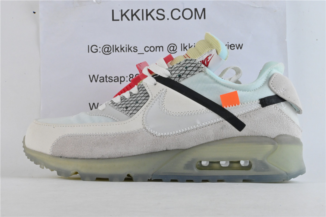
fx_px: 543
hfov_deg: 33.4
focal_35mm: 60
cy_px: 108
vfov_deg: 22.6
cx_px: 163
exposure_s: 1/15
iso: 1600
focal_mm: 40
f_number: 36
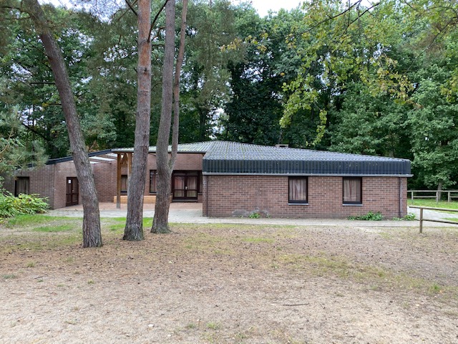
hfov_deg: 67.3
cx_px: 229
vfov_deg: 53.1
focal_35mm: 26
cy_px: 172
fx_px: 344
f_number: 1.8
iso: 32
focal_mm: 4.25
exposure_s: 1/154
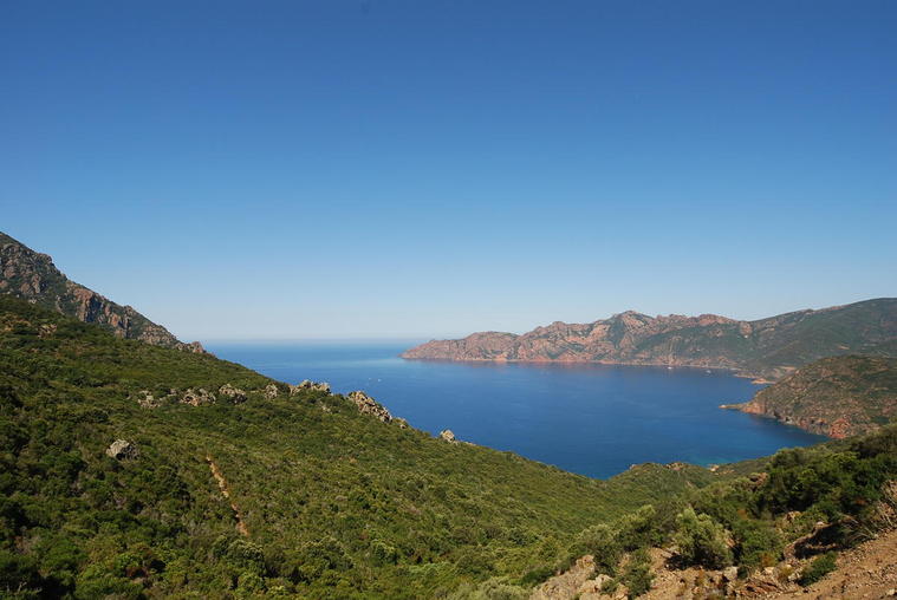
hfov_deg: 89.9
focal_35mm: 18
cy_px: 300
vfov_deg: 67.5
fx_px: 449
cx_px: 448
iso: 180
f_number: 10
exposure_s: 1/250
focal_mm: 12
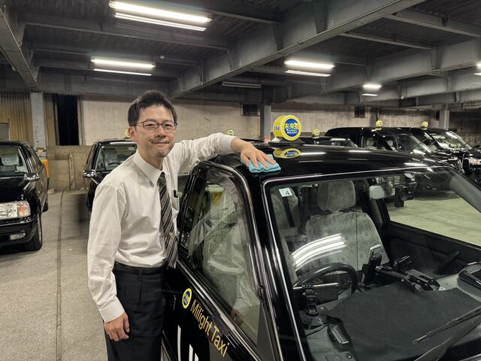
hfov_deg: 71.6
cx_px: 240
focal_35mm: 24
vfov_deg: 56.8
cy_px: 180
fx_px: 333
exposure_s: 1/60
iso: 320
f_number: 1.78
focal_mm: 6.76
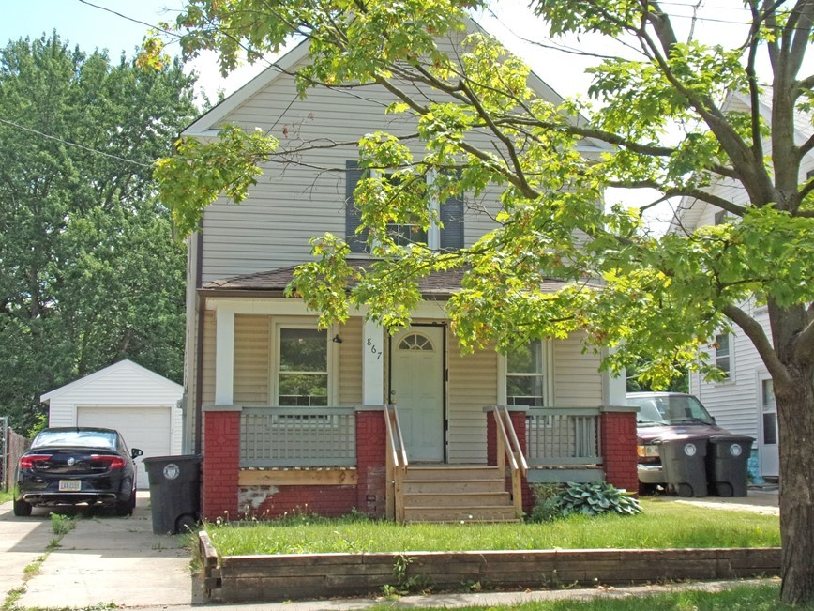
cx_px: 384
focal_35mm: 46
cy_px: 291
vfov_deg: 31.5
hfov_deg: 41.2
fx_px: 1082
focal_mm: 7
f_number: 3.9
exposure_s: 1/340
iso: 80
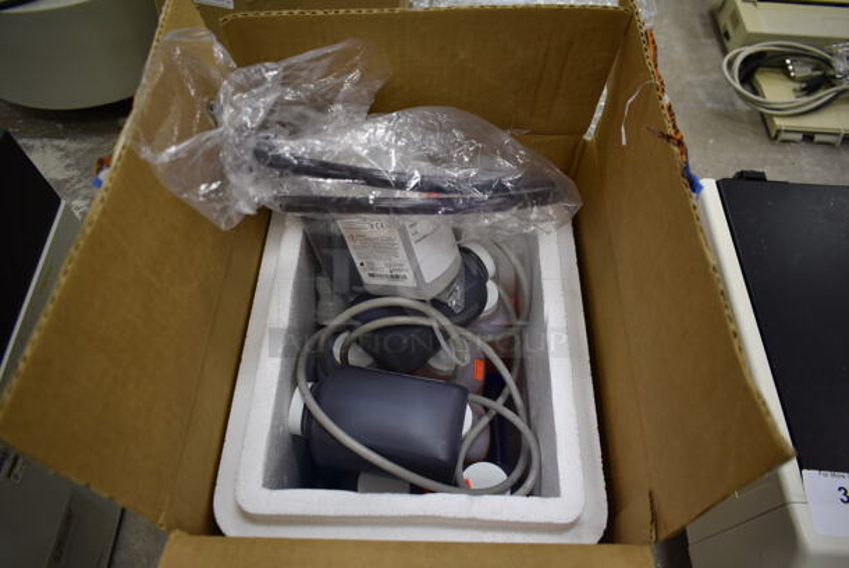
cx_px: 424
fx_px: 637
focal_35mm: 27
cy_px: 284
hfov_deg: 67.3
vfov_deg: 48.0
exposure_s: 1/30
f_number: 3.5
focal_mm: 18
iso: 320
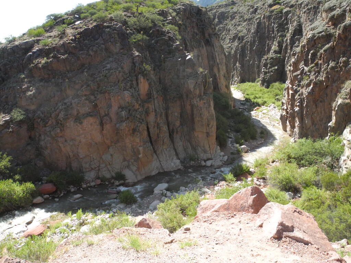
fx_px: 284
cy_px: 132
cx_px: 176
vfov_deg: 49.7
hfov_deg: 63.4
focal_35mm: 28
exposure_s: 1/1000
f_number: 4
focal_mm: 6
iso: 400
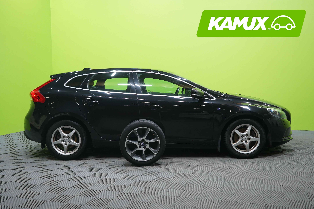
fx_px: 297
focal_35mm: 34
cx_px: 157
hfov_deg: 55.8
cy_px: 104
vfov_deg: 38.9
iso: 1000
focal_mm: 34
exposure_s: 1/20
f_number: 4.5
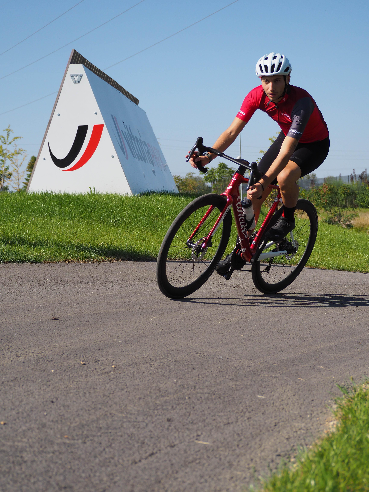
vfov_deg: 24.4
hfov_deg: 18.4
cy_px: 246
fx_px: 1137
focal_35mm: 80
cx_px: 184
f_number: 4.5
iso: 500
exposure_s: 1/4000
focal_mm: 40
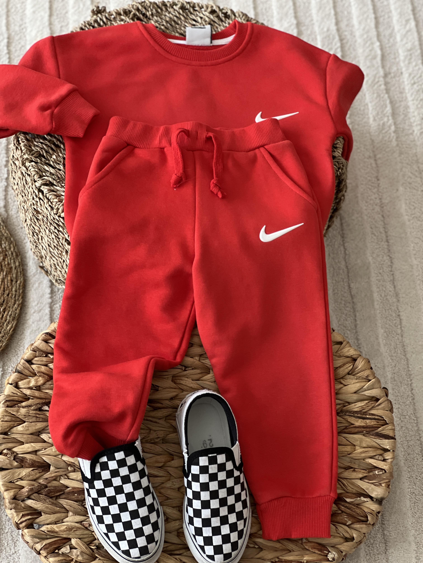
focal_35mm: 77
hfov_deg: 19.1
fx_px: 1255
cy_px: 282
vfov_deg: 25.3
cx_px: 212
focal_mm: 9
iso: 200
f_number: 2.8
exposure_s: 1/33
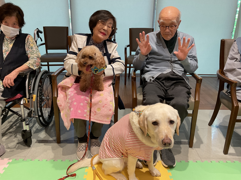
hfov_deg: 61.7
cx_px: 120
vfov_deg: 48.2
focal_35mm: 29
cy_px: 90
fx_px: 202
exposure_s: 1/50
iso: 64
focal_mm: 3
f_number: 1.8
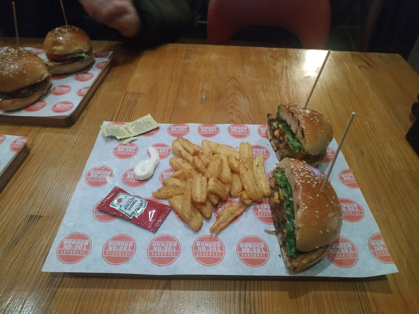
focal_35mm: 24
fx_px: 291
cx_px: 210
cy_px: 157
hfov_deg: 71.6
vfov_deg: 56.8
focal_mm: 3.94
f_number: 1.9
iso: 1250
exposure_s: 1/20
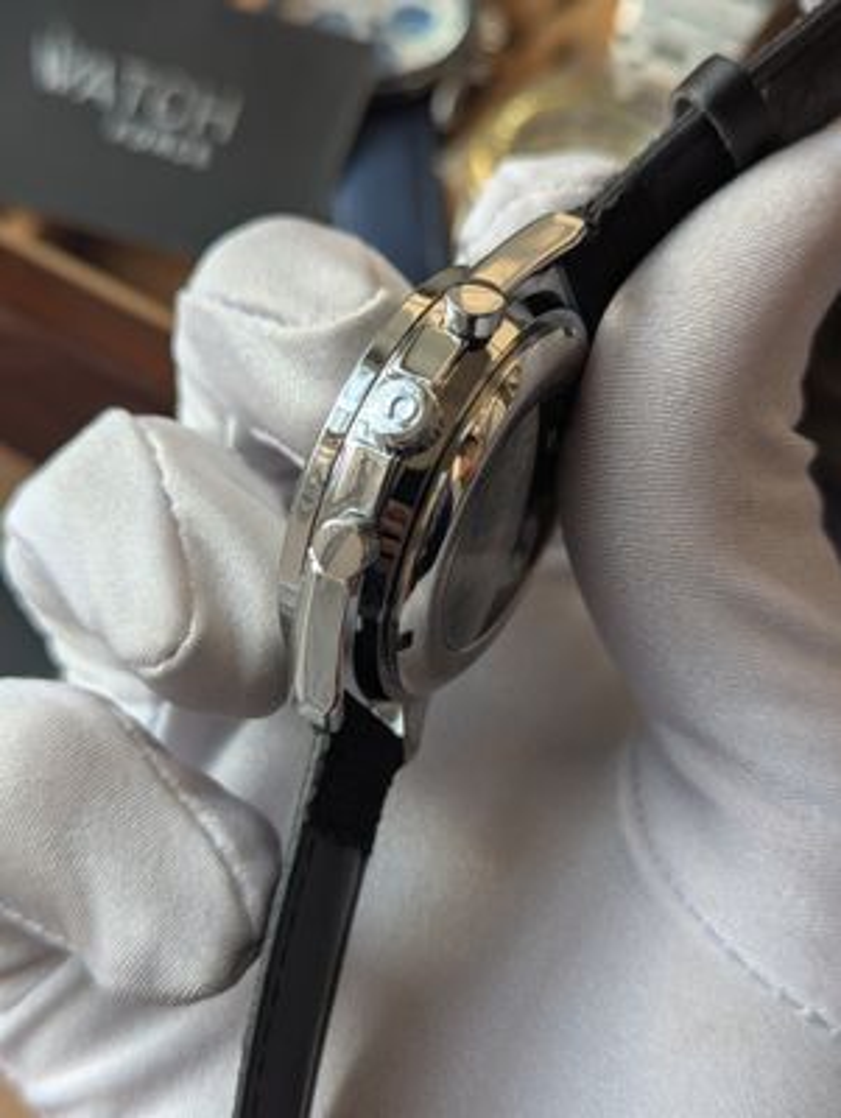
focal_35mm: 48
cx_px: 420
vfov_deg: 39.6
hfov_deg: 30.3
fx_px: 1552
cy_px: 559
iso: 44
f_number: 1.85
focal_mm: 6.81
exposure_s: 1/299
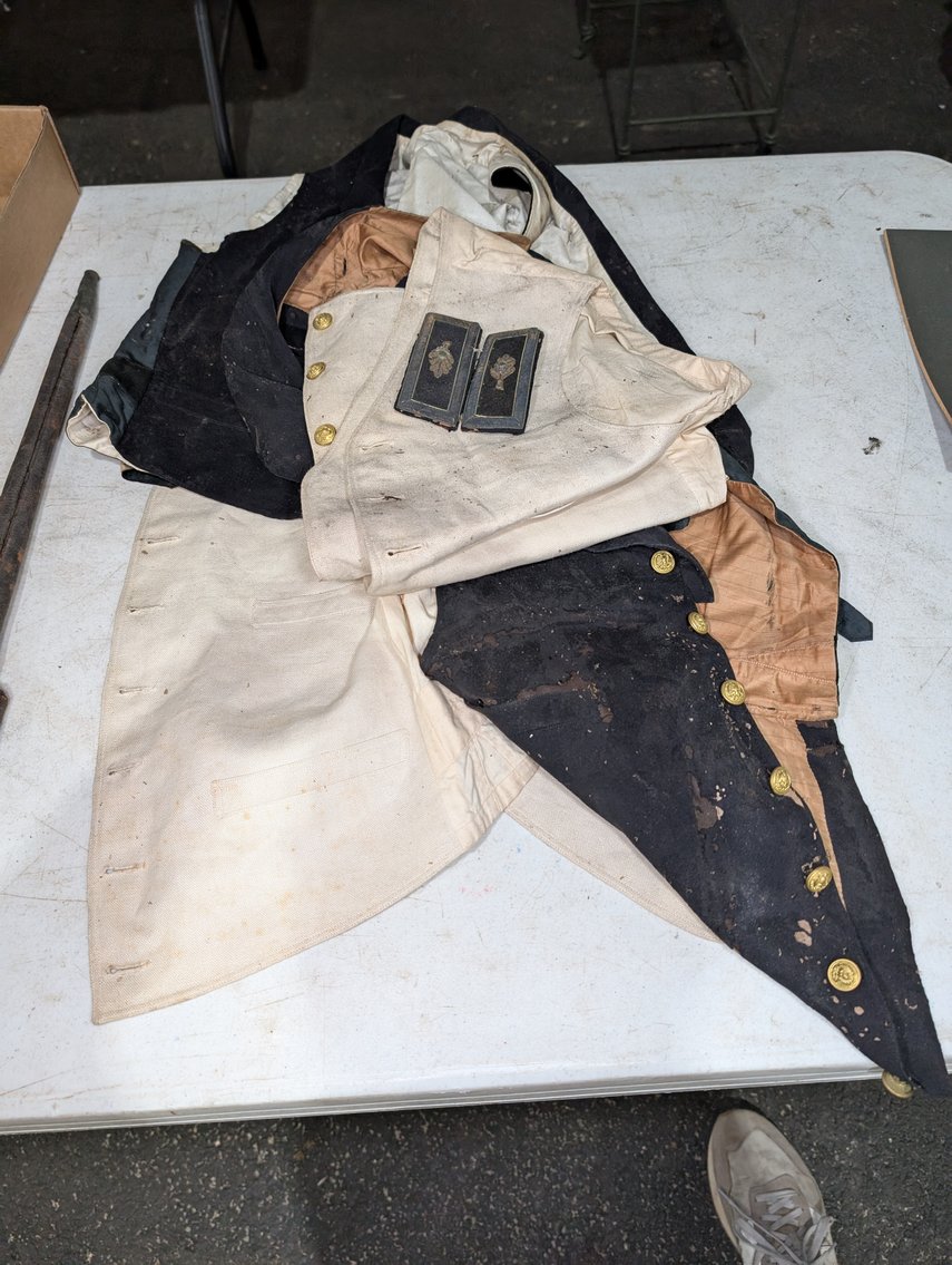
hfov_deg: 57.0
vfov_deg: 71.5
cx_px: 476
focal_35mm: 24
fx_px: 878
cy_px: 632
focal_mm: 6.9
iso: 216
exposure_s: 1/106
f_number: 1.68
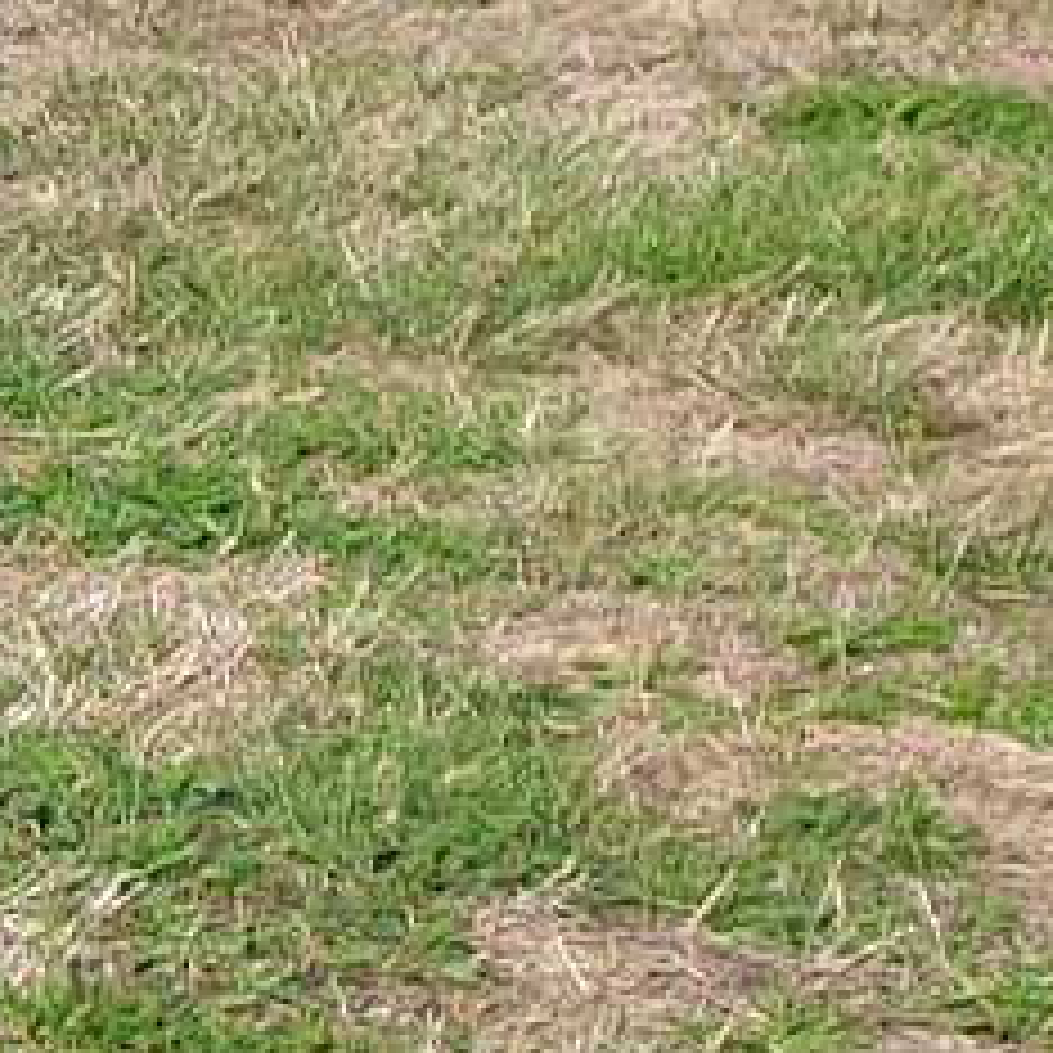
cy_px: 1390
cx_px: -2754
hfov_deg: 7.2
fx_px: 6745
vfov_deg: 8.8
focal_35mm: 196
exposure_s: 1/1340
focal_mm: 4.3
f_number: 2.4
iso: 50
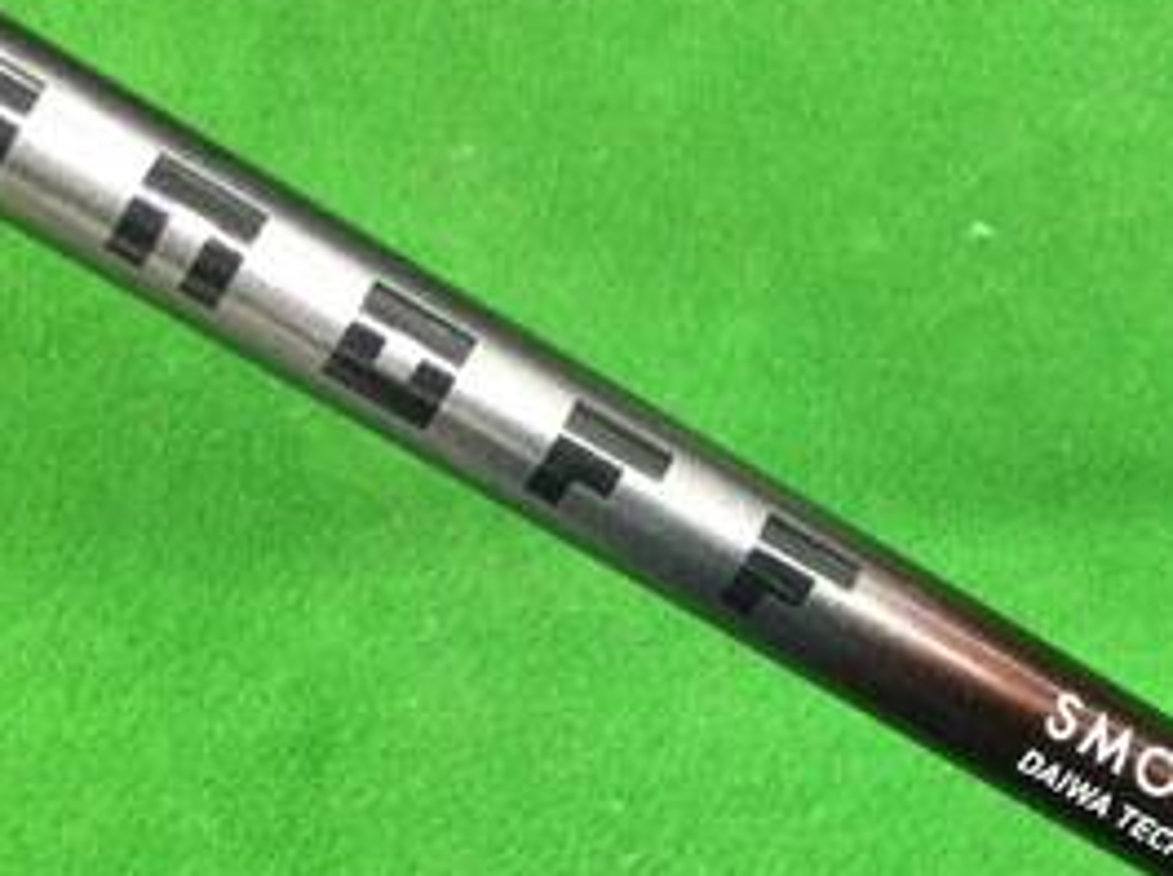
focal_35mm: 75
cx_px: 806
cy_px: 642
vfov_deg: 19.5
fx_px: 2538
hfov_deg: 25.8
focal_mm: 3.3
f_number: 2.4
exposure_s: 1/24
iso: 200
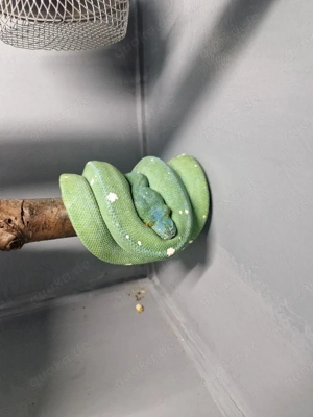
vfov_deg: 73.9
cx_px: 156
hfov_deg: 58.9
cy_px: 208
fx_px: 277
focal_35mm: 23
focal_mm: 5.4
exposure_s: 1/100
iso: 80
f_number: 1.8
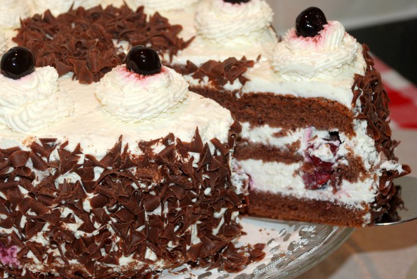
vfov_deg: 10.8
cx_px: 170
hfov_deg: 16.0
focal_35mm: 128
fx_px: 1485
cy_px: 126
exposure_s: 1/60
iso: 200
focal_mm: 66
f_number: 5.3
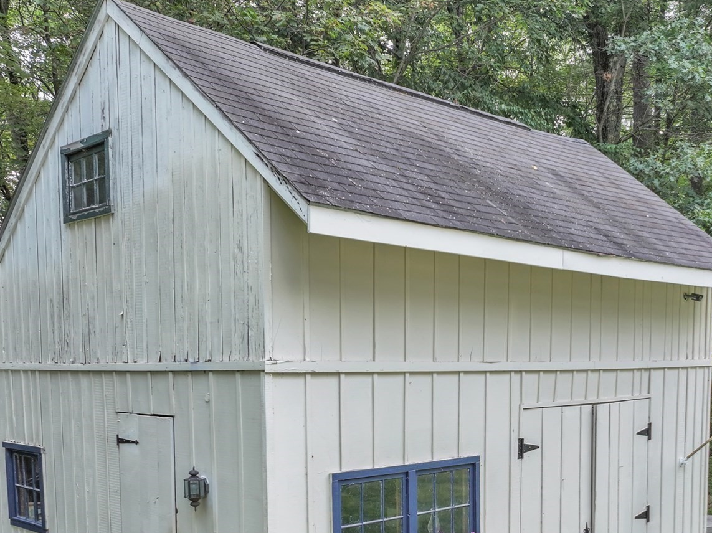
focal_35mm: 43
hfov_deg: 43.3
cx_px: 468
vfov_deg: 32.2
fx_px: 884
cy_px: 461
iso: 120
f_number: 2.8
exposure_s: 1/15
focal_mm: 12.29
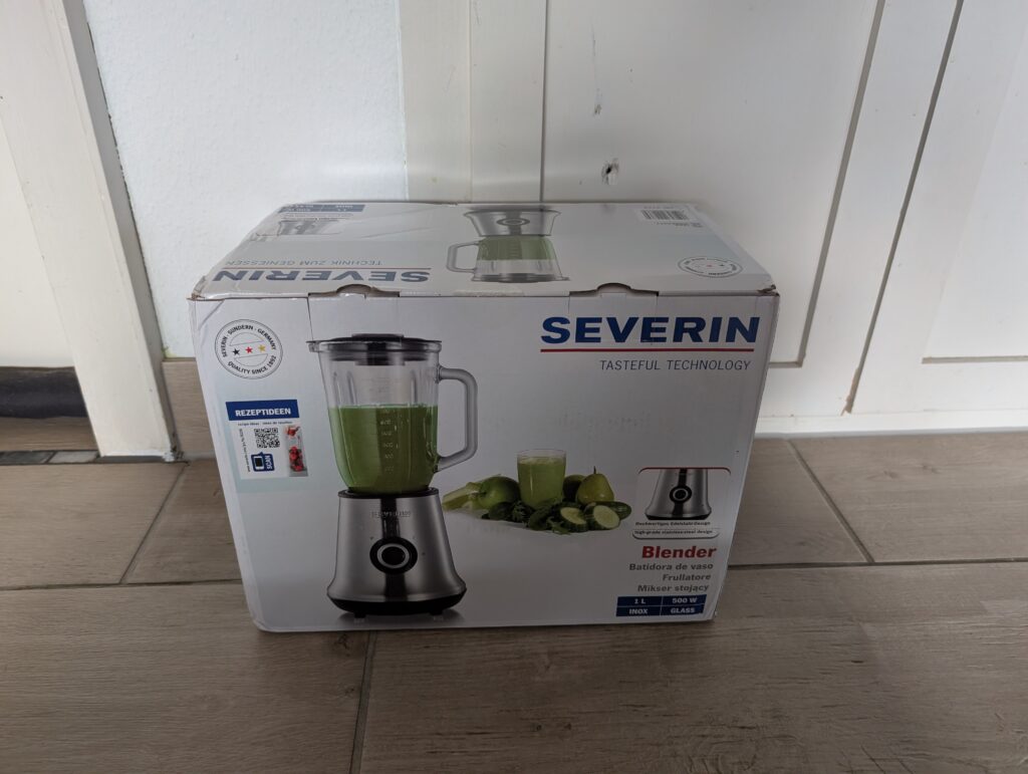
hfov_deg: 71.5
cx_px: 514
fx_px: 714
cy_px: 387
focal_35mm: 24
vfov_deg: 56.9
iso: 776
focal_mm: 6.9
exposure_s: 1/163
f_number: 1.68
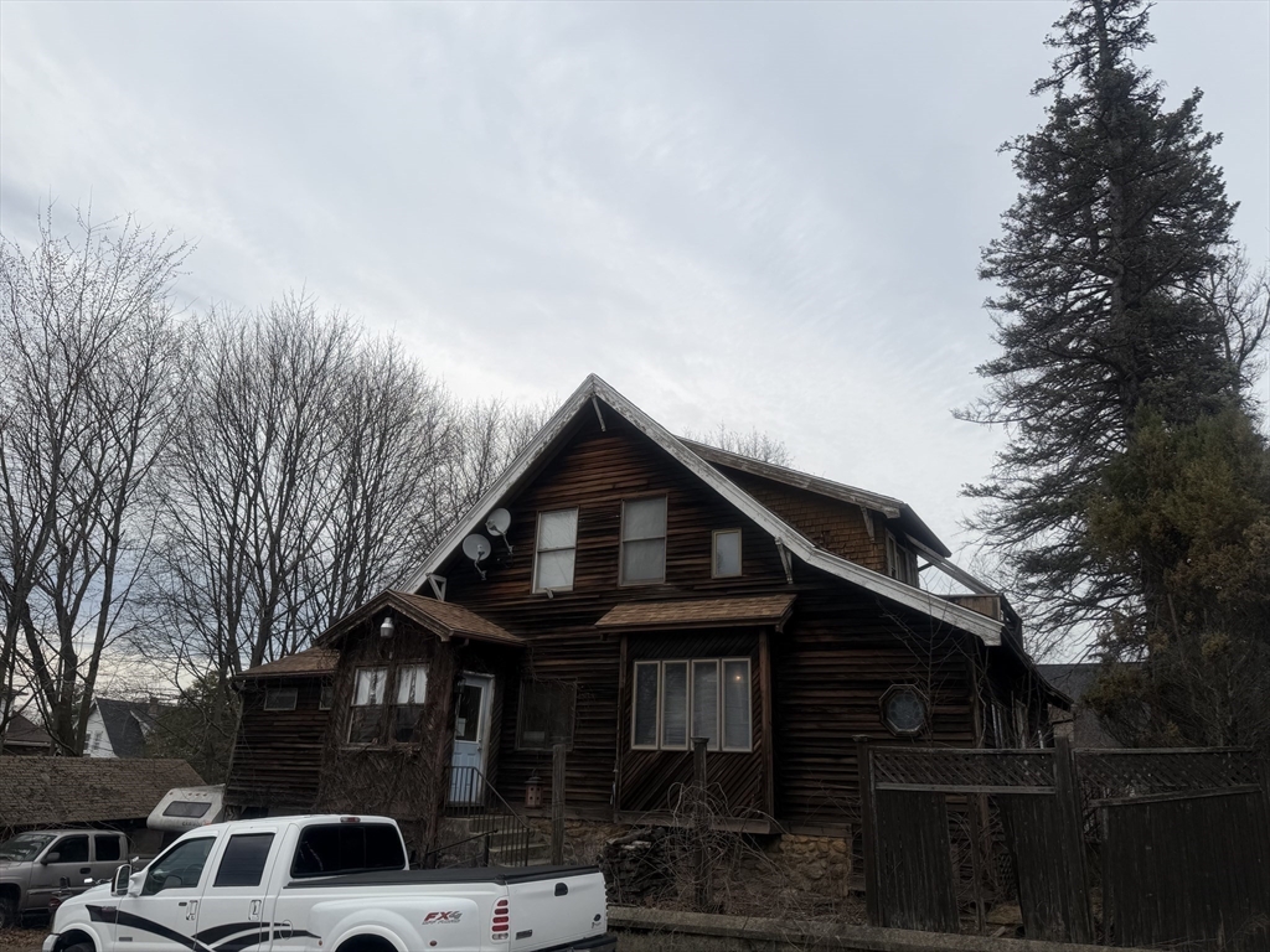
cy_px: 476
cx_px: 635
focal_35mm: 24
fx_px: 881
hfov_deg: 71.6
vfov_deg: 56.8
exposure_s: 1/2370
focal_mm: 6.76
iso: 80
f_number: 1.78
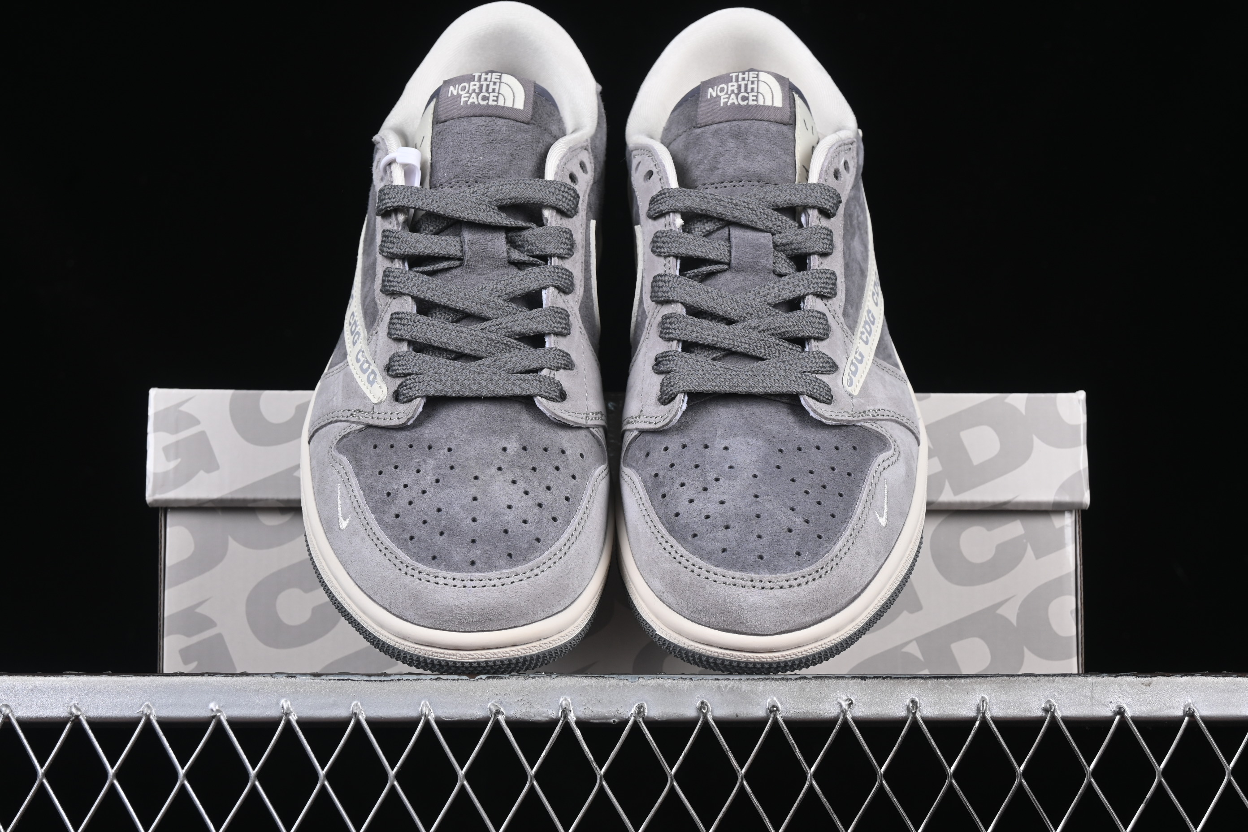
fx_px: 2600
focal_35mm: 75
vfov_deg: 18.2
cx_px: 624
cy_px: 416
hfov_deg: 27.0
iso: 160
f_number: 8
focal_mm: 50
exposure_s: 1/80
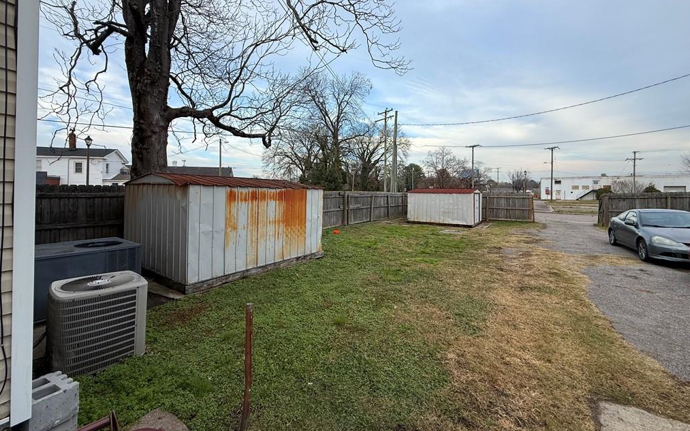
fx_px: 282
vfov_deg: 74.5
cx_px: 345
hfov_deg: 101.5
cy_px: 189
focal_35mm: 15
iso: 50
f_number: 2.2
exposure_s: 1/535
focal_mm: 2.22
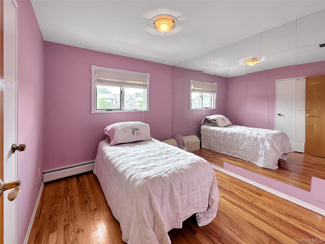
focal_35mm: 14
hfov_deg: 102.1
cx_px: 162
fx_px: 131
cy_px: 122
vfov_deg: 85.7
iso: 64
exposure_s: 1/120
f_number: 2.2
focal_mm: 2.22
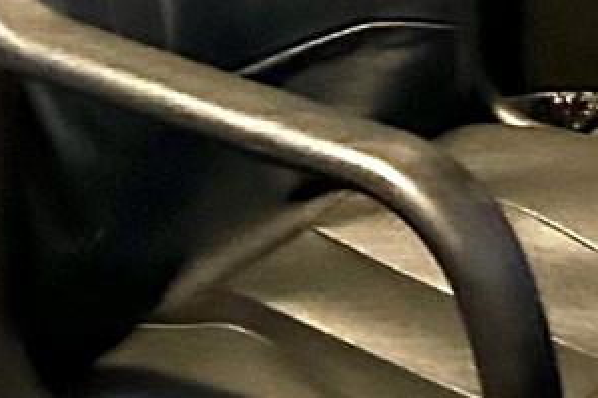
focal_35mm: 186
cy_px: -808
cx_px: 245
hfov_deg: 11.1
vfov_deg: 6.7
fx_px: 3086
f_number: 1.5
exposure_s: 1/30
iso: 640
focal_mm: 5.7
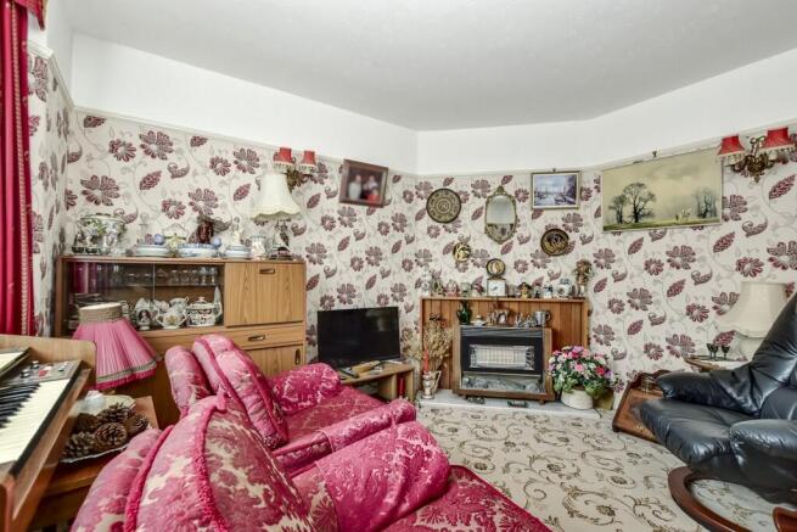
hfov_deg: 100.4
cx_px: 398
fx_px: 332
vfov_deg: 77.4
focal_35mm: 15
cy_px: 266
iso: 640
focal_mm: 10
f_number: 8
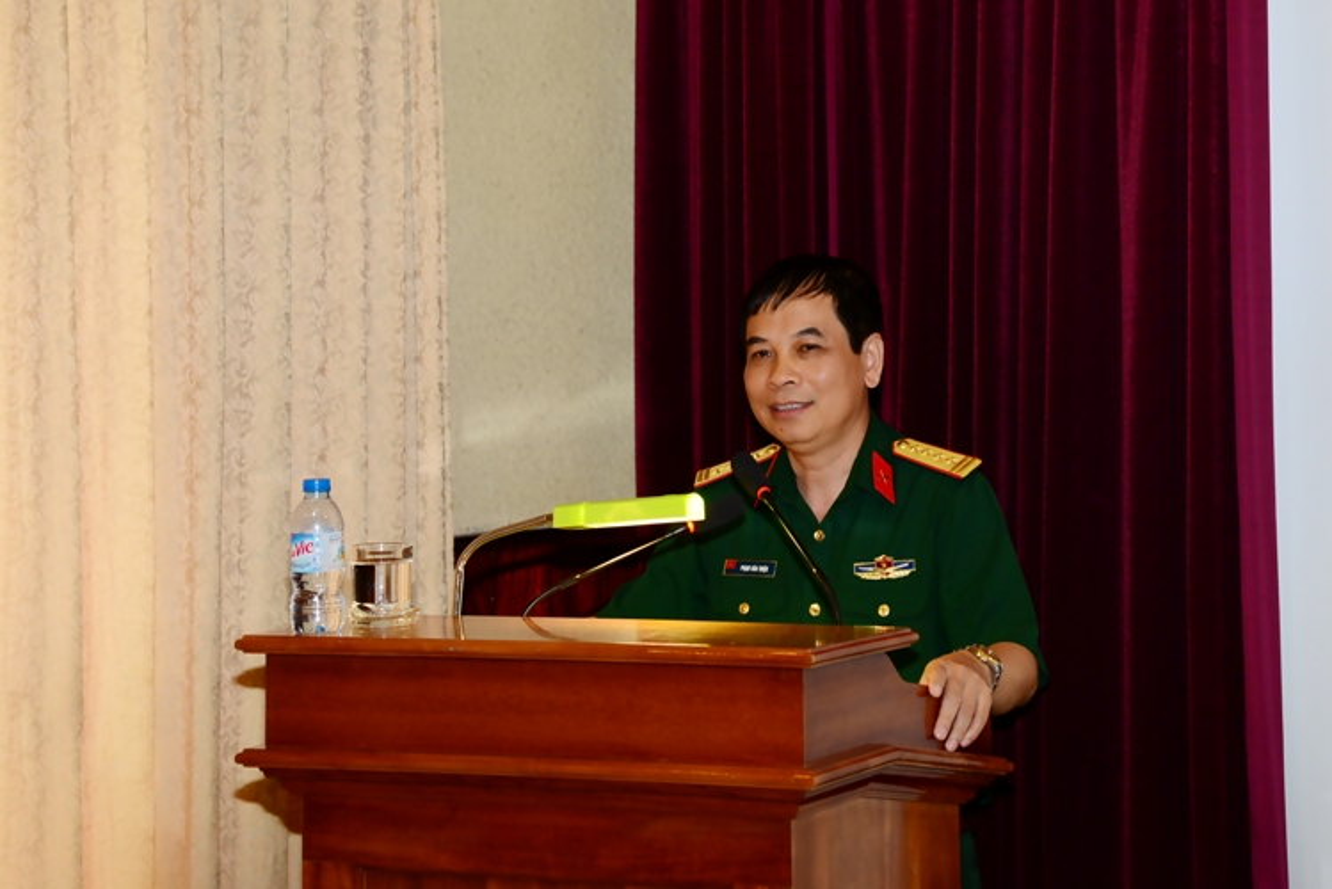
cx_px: 666
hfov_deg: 28.8
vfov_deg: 19.5
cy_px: 444
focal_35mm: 70
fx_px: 2591
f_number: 5
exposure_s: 1/100
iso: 1000
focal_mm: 70
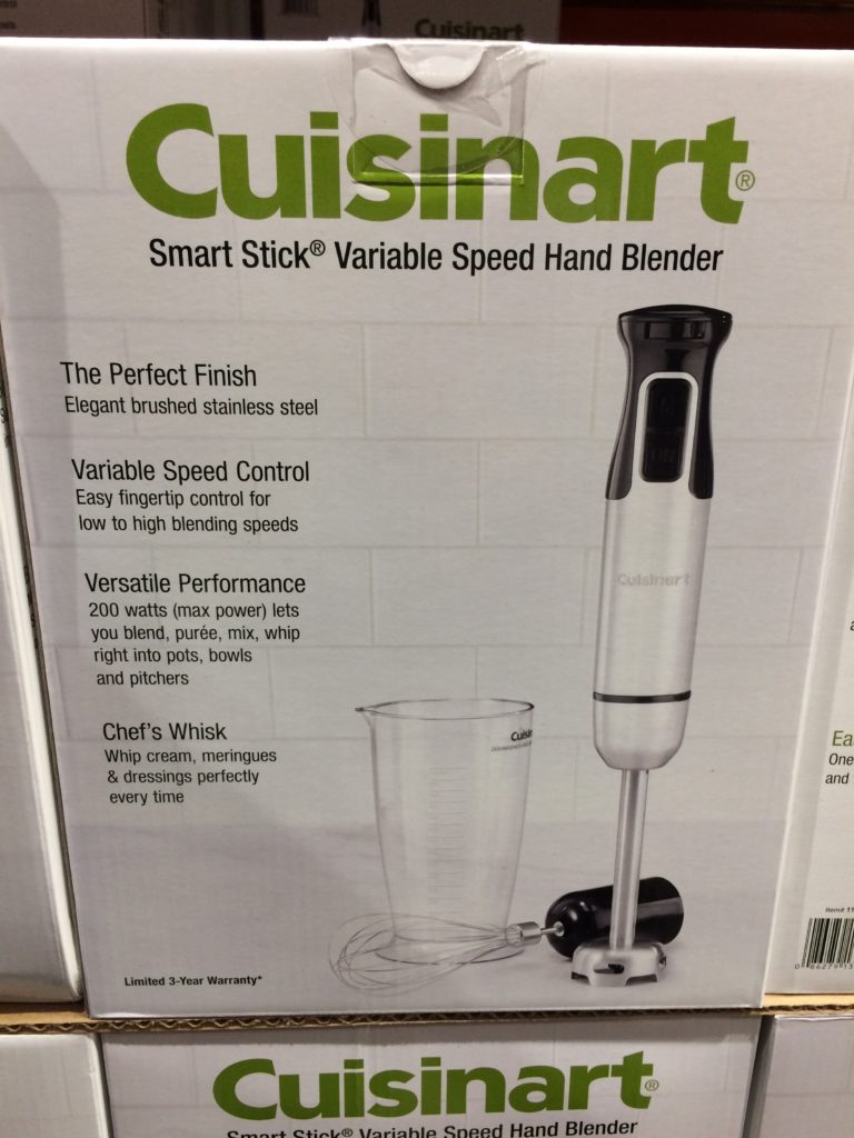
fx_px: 954
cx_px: 427
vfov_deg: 61.7
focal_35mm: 29
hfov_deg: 48.2
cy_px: 569
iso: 125
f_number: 2.2
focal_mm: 4.15
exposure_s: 1/30
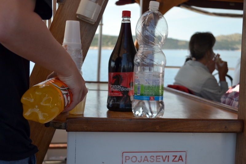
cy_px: 82
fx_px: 349
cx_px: 123
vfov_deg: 26.5
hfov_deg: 38.9
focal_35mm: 51
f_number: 5
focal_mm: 34
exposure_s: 1/320
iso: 100
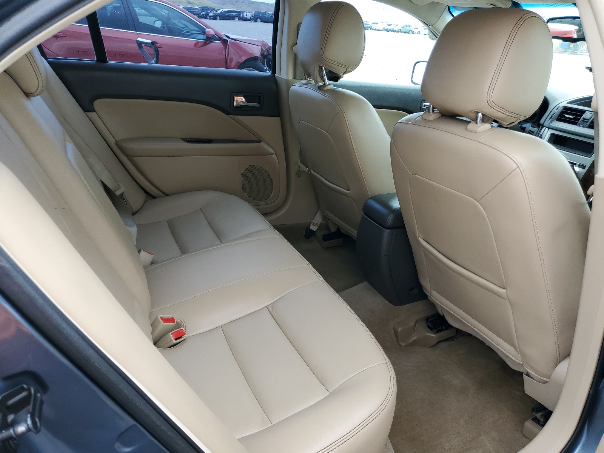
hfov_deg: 67.3
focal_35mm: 26
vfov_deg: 53.1
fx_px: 454
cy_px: 226
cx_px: 302
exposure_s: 1/172
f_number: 1.5
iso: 50
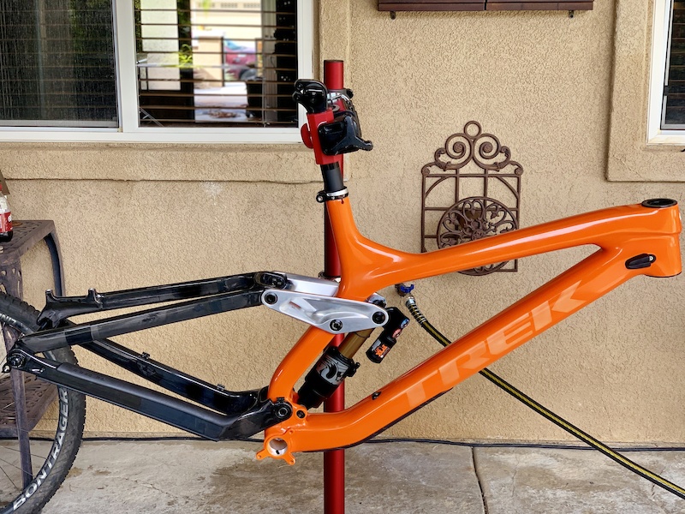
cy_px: 257
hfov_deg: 36.8
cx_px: 342
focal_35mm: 52
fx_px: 1029
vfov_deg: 28.0
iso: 25
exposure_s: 1/122
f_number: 2.4
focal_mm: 6
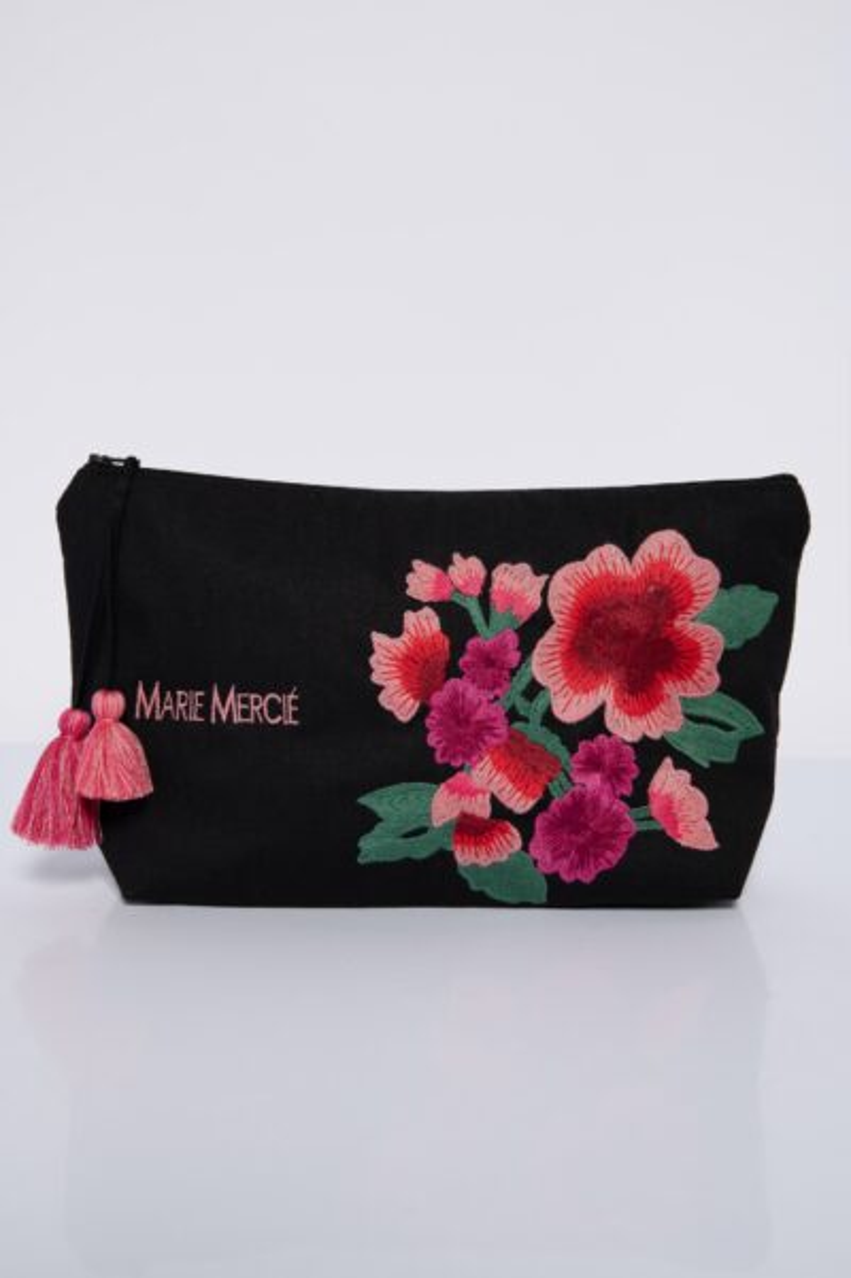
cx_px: 426
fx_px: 1704
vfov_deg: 41.1
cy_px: 639
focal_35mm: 48
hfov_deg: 28.0
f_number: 6.3
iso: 320
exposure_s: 1/160
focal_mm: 48
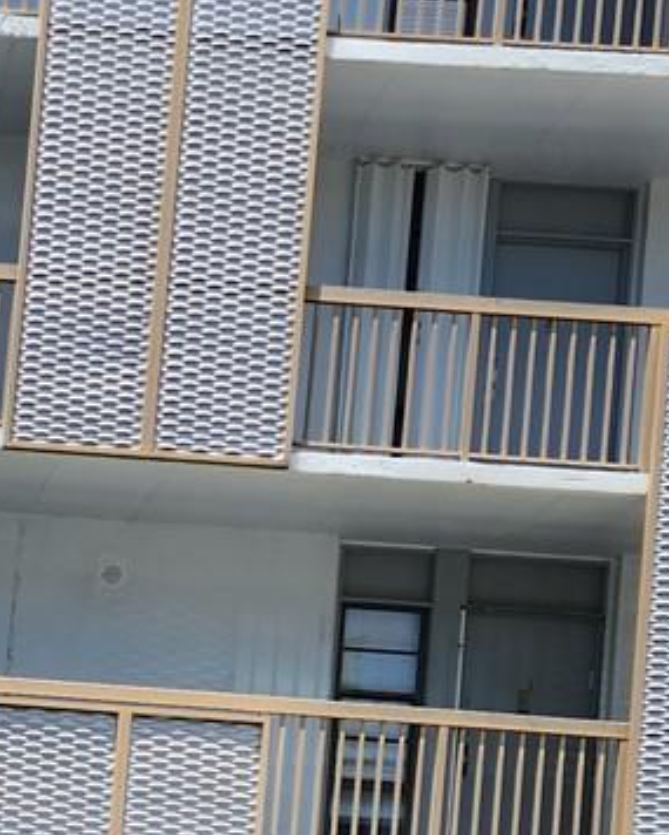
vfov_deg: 18.2
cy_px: 934
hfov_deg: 14.0
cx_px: -406
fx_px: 2499
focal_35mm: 101
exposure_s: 1/781
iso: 12
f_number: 1.8
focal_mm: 6.4
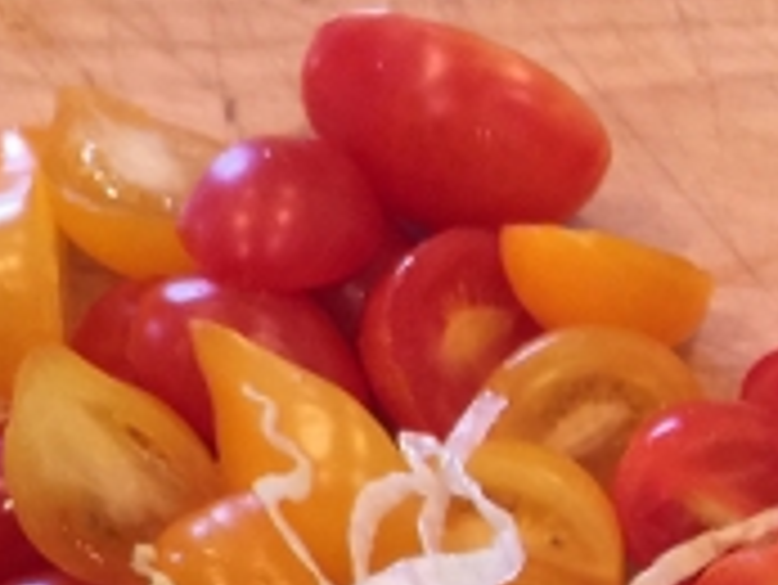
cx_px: 890
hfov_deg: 17.3
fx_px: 2451
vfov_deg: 12.6
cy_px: 976
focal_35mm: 109
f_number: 2.2
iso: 50
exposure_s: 1/15
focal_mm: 4.15
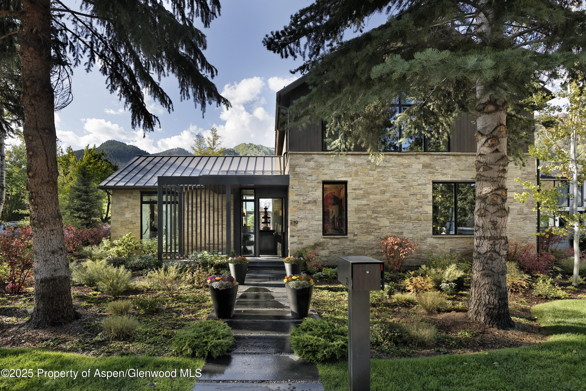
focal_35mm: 19
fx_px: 309
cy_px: 196
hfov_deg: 86.9
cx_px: 293
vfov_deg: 64.6
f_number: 7.1
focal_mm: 19
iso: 800
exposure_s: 1/800
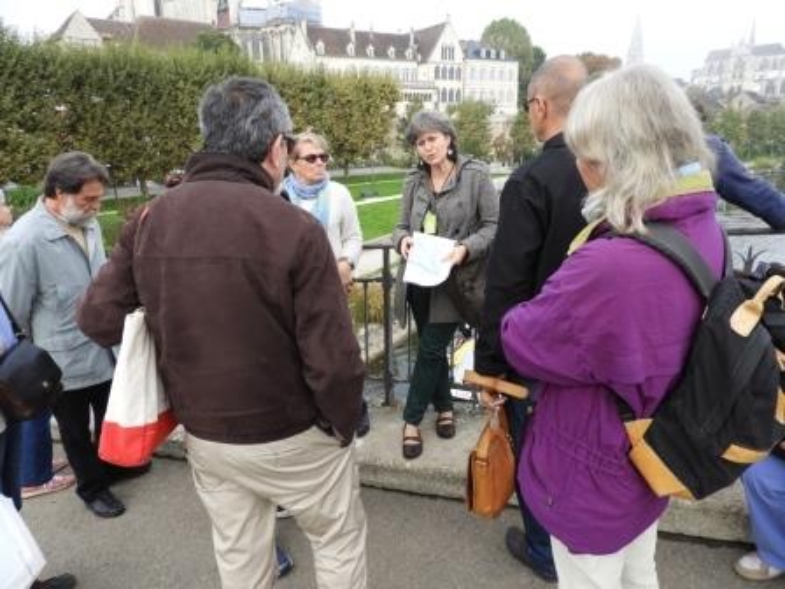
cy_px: 294
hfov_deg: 71.6
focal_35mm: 24
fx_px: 544
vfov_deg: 56.8
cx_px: 392
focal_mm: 4.3
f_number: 3.3
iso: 100
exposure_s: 1/250
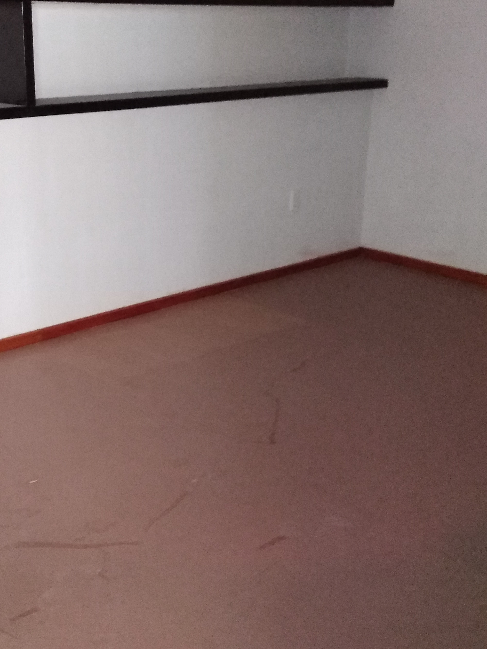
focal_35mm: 43
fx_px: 806
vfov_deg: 43.8
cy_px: 291
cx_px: 109
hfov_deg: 32.8
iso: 1177
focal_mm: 3.63
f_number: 1.8
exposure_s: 1/15.2
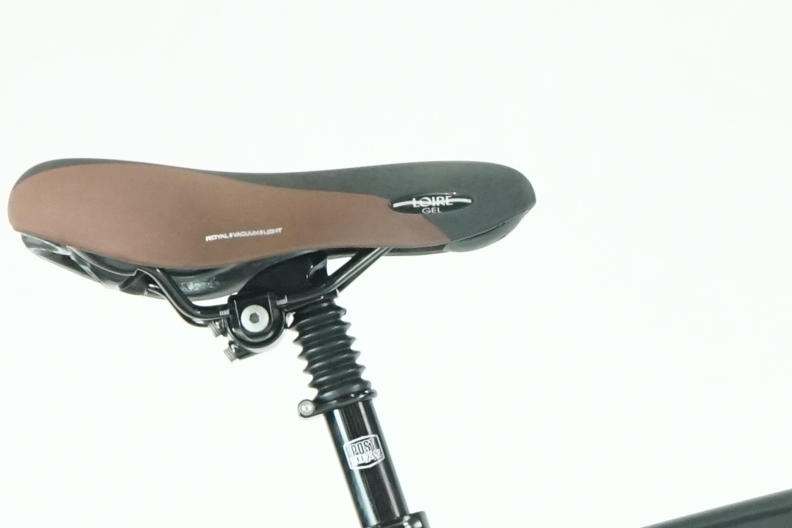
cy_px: 934
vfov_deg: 5.2
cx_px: 842
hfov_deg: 7.8
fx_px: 5742
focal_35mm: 261
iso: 2500
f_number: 5
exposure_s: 1/200
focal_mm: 55
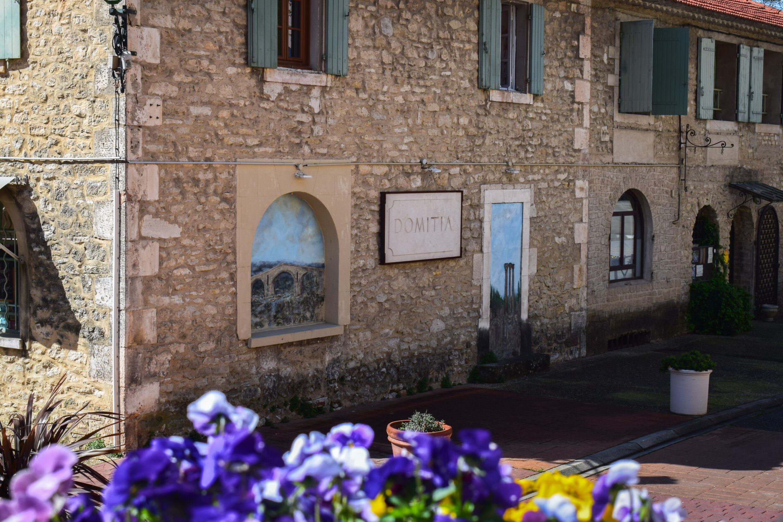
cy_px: 261
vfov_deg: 22.6
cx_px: 392
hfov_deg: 33.4
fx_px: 1305
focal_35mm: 60
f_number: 11
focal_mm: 40
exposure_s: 1/400
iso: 400
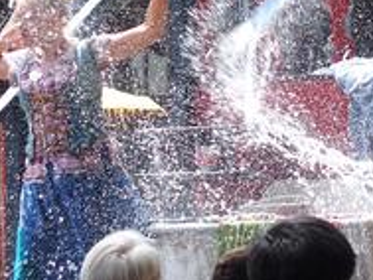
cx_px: 300
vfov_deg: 4.2
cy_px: -6
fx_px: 3849
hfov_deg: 5.5
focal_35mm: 357
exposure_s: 1/400
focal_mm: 31.8
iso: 100
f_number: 3.5
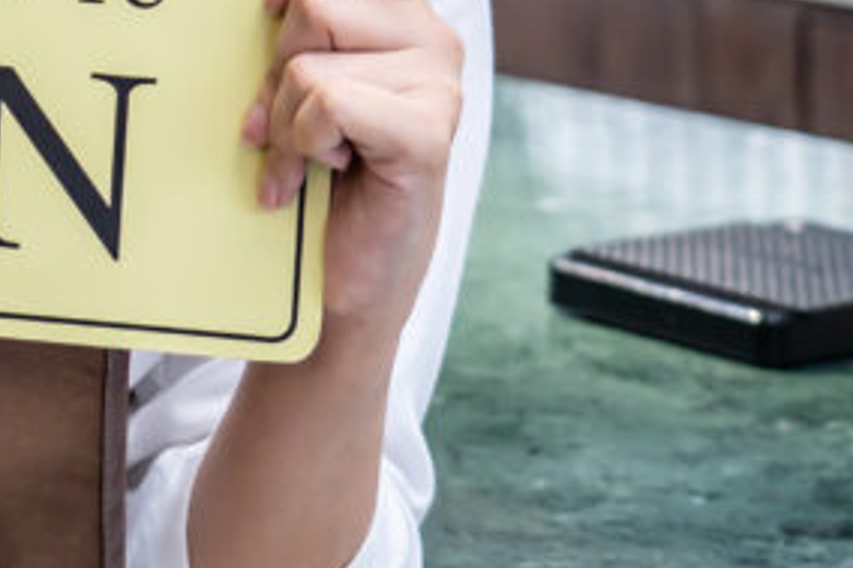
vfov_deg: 7.7
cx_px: -369
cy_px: -365
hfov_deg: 11.5
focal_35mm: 173
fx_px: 4097
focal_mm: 48
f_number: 4
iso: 400
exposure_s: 1/50
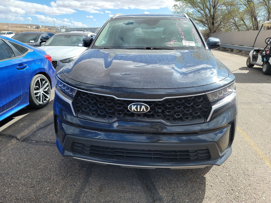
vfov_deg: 56.8
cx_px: 136
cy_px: 102
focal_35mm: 24
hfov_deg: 71.6
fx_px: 188
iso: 50
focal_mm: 6.7
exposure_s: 1/586
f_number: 1.8
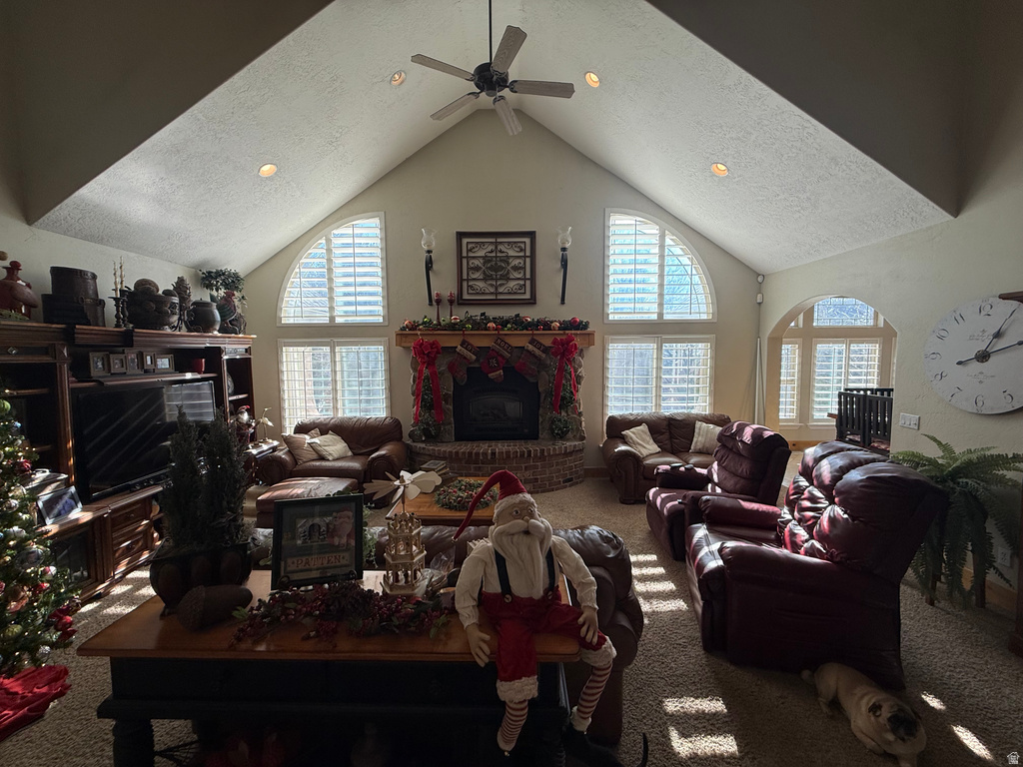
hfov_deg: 102.1
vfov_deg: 85.7
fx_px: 414
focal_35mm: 14
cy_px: 384
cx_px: 512
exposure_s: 1/190
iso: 50
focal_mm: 2.22
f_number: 2.2
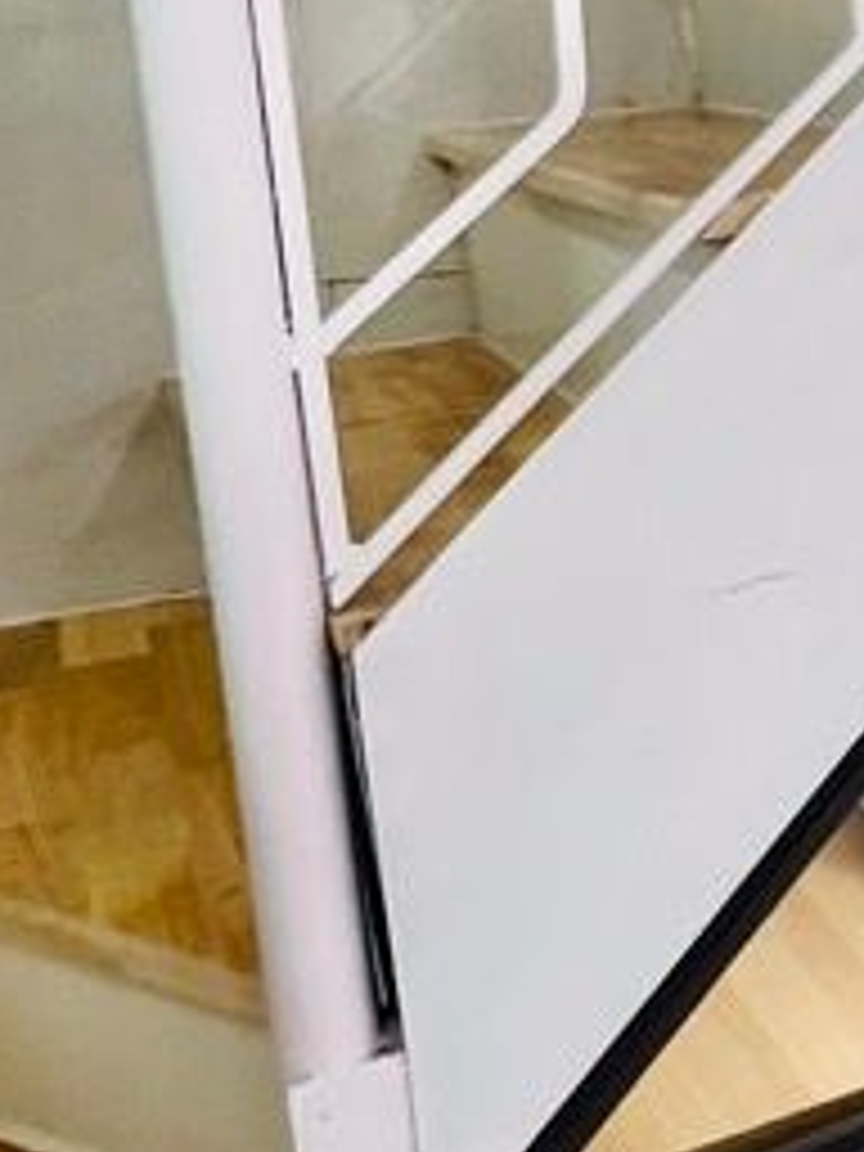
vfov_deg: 36.3
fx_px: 1731
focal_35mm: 52
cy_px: 360
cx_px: 1602
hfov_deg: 19.7
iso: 160
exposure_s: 1/99
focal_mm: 1.57
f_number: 1.8
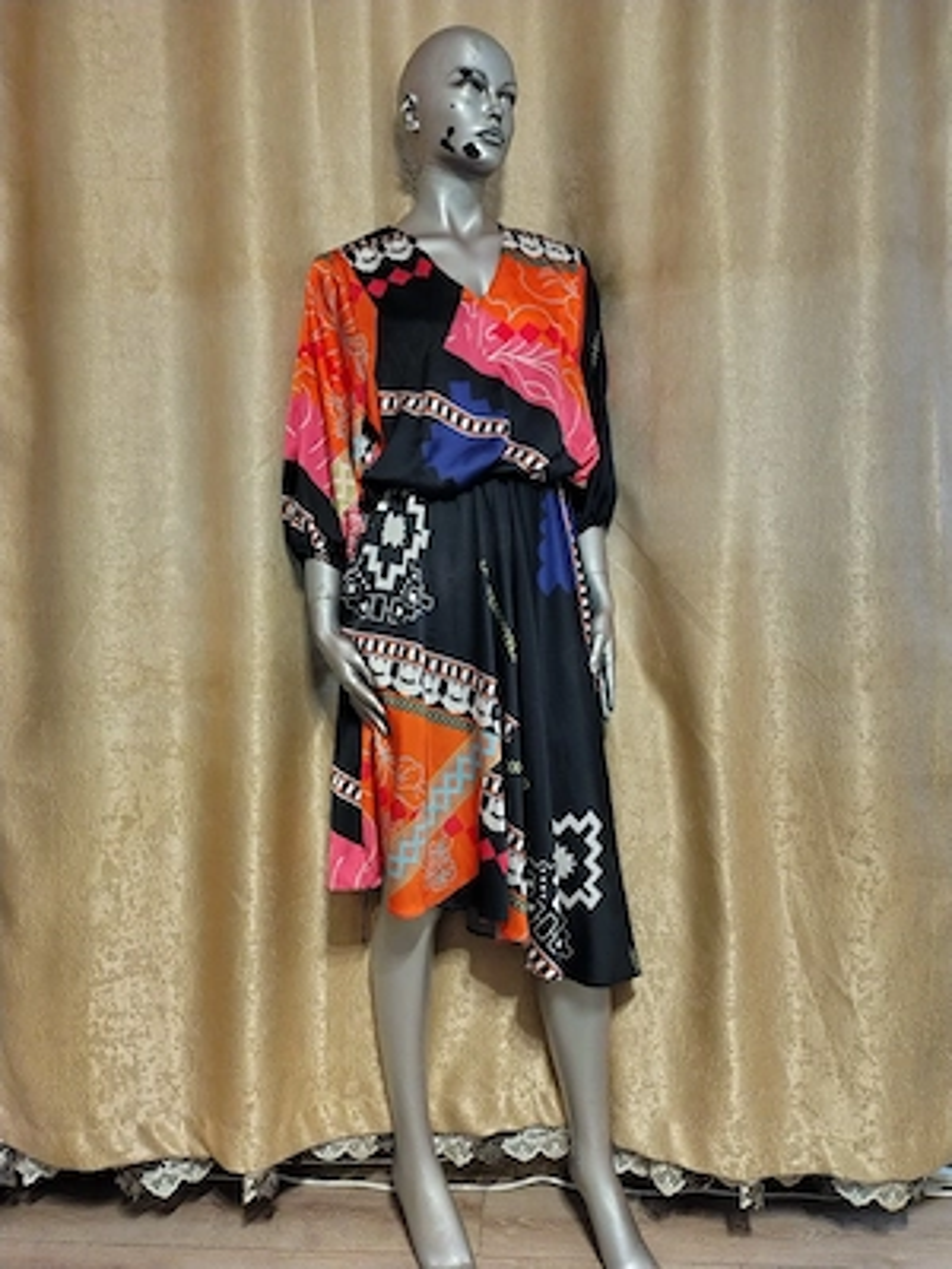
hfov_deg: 54.9
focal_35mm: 25
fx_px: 917
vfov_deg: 69.4
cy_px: 634
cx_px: 476
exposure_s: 1/33.4
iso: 4223
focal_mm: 4.71
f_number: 1.7
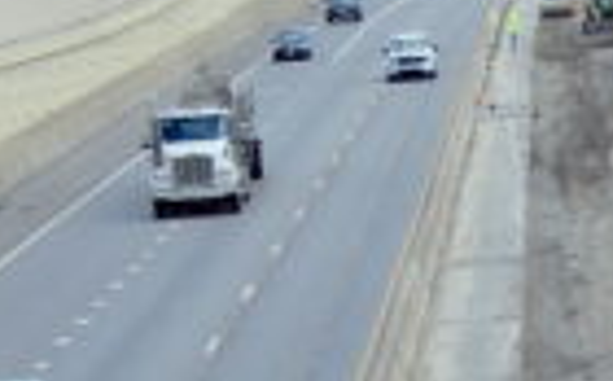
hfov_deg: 7.2
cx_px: 788
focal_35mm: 288
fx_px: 4804
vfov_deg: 4.5
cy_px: 377
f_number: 5
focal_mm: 16.9
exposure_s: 1/400
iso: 80
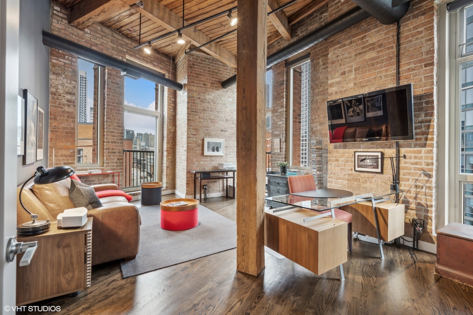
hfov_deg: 96.7
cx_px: 236
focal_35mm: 16
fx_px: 210
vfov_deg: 73.7
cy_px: 158
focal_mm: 16
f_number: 9
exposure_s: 1/5
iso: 320
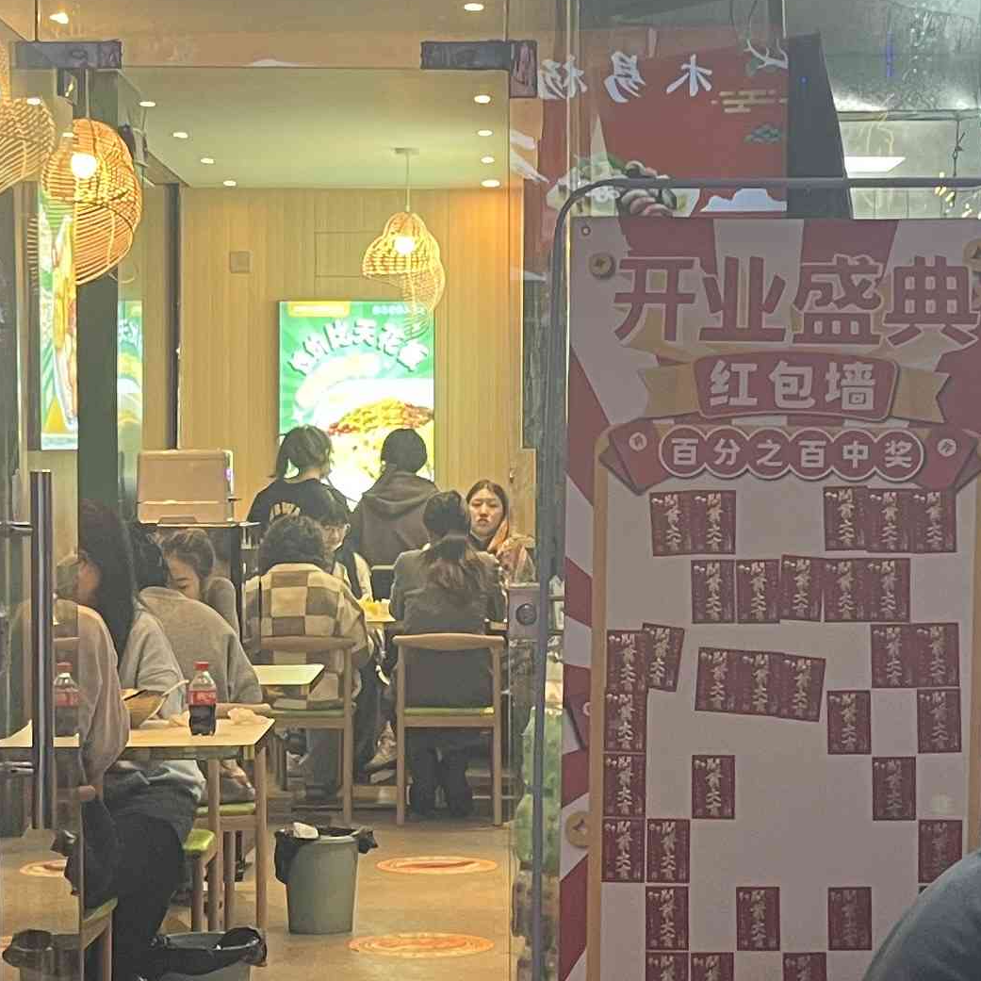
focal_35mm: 89
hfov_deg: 19.5
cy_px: 506
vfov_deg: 19.5
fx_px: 2854
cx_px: 540
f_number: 1.6
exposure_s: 1/50
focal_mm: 5.1
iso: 100
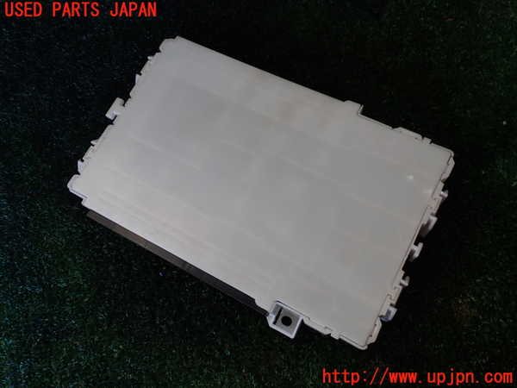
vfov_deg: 46.8
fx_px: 448
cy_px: 194
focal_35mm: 30
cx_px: 258
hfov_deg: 60.0
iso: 100
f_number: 3.2
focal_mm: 5.4
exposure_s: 1/80
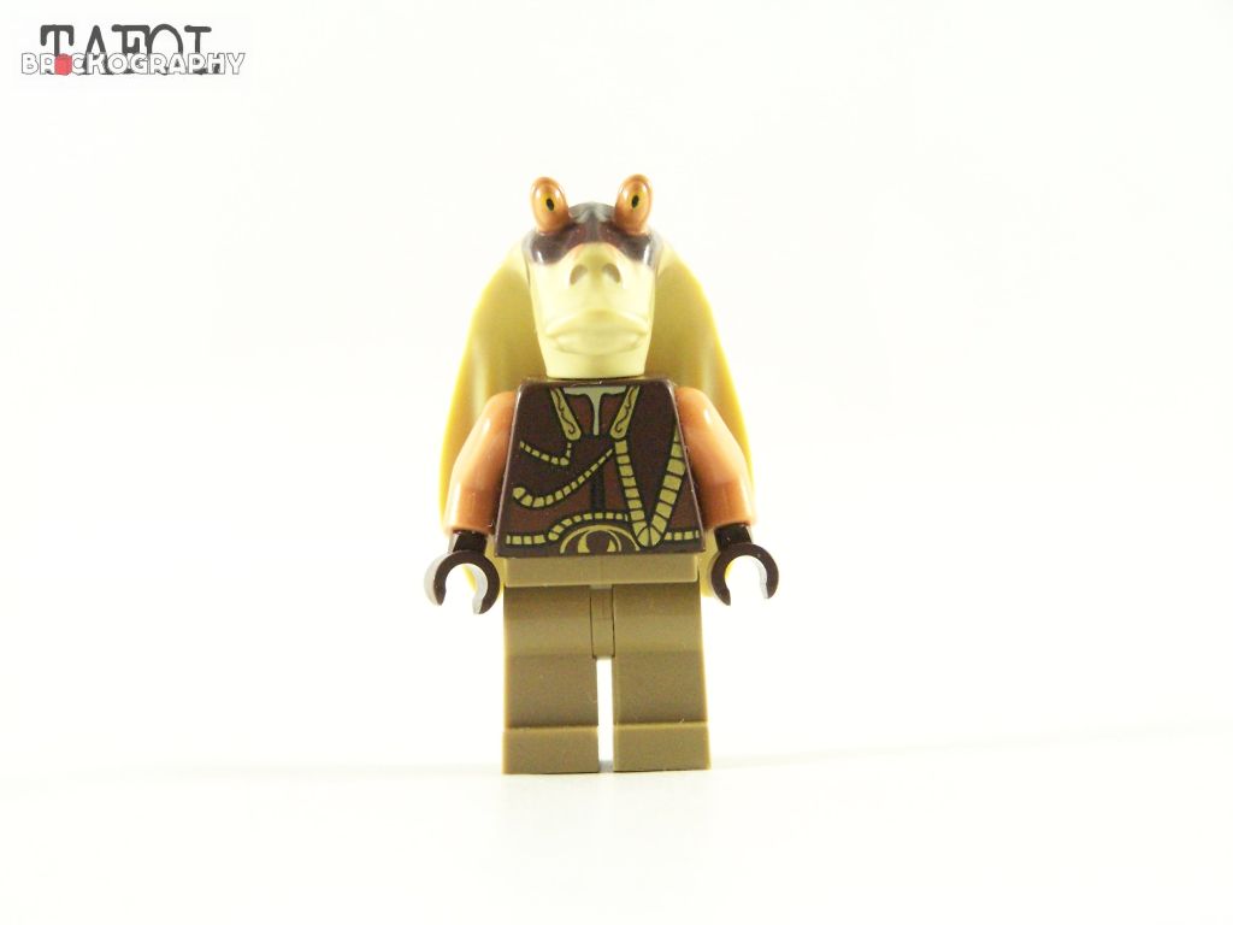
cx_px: 616
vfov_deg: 12.7
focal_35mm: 117
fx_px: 4167
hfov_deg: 16.8
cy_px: 462
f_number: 3.6
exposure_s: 1/60
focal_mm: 19.4
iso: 400
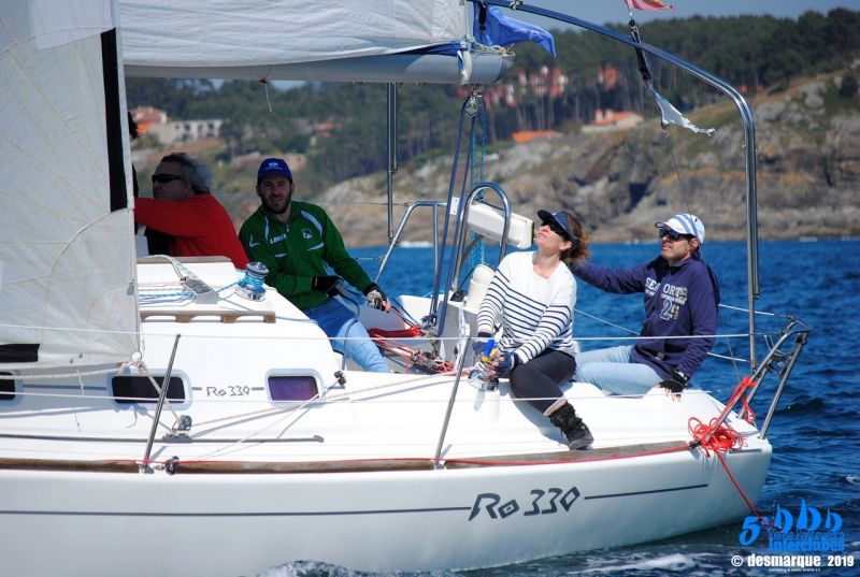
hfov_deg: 9.4
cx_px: 430
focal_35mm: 218
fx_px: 5206
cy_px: 288
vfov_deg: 6.3
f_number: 5
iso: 200
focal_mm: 145
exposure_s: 1/1600
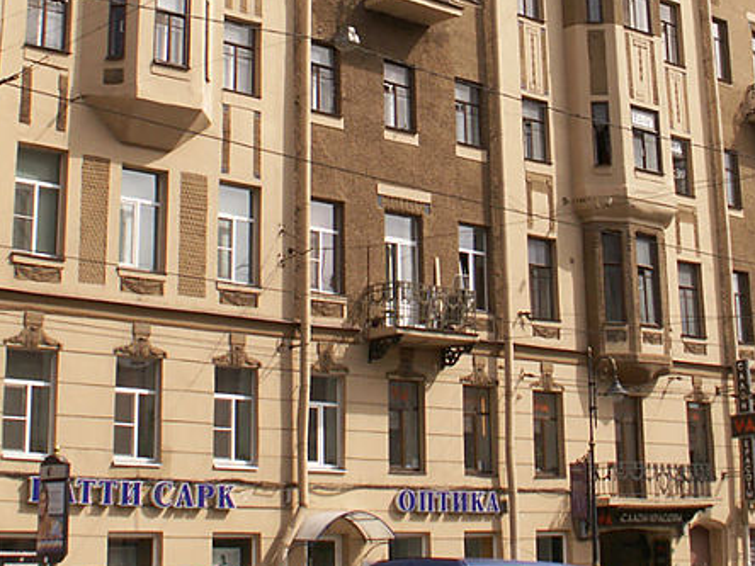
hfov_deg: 27.3
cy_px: 62
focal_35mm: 71
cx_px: 452
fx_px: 1549
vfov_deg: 20.3
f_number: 7.1
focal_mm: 5.86
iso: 50
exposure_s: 1/250
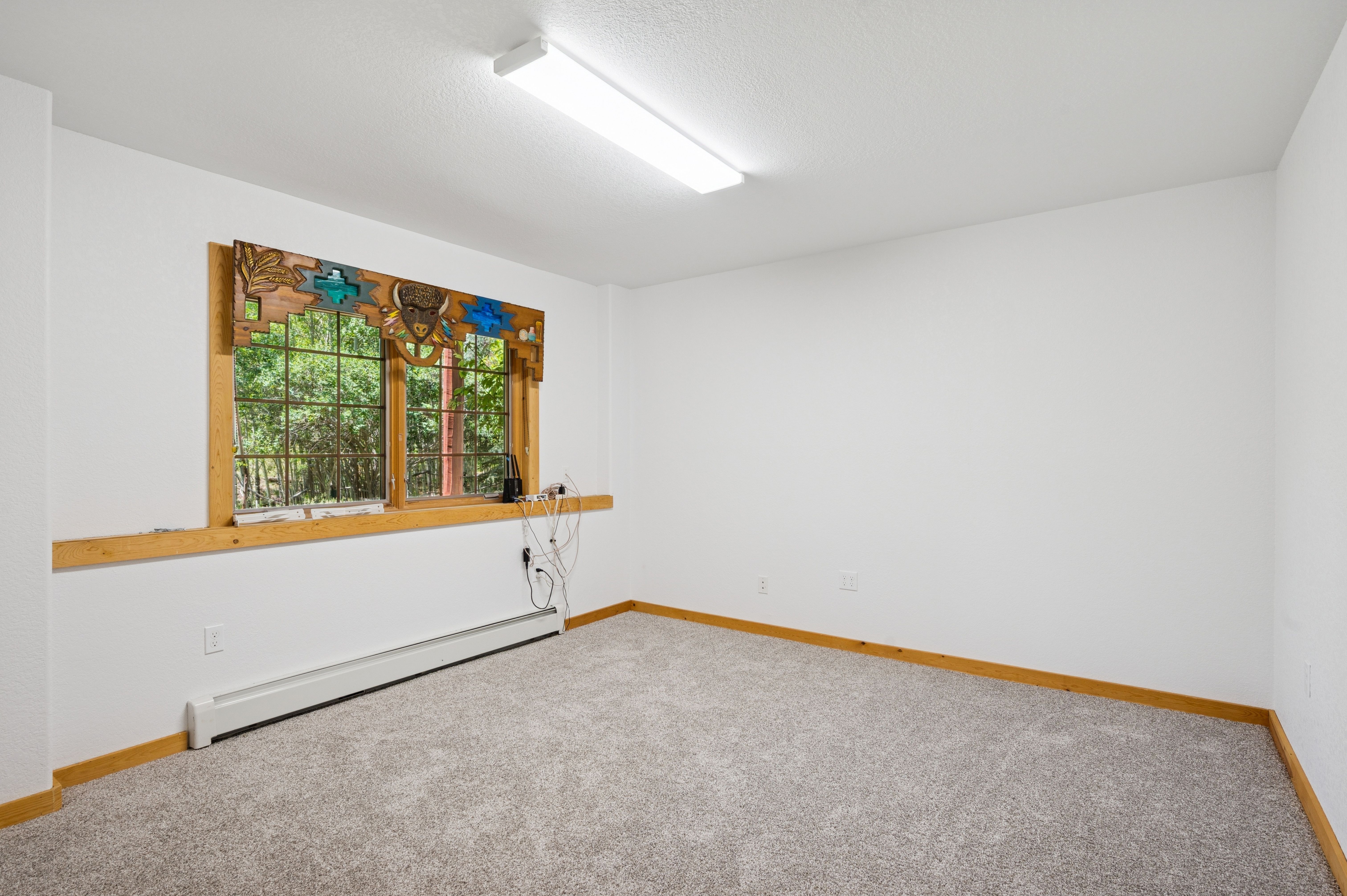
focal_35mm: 17
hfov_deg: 93.3
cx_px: 674
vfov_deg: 70.4
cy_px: 448
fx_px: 636
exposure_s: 1/50
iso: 400
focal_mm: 17
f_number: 9
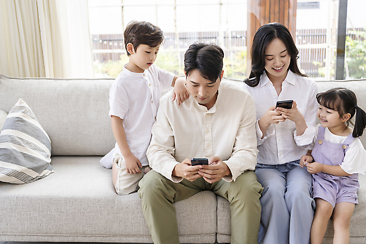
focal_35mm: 45
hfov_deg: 43.6
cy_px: 122
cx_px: 183
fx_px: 457
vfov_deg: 29.9
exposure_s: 1/160
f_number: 2.8
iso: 250
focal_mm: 45
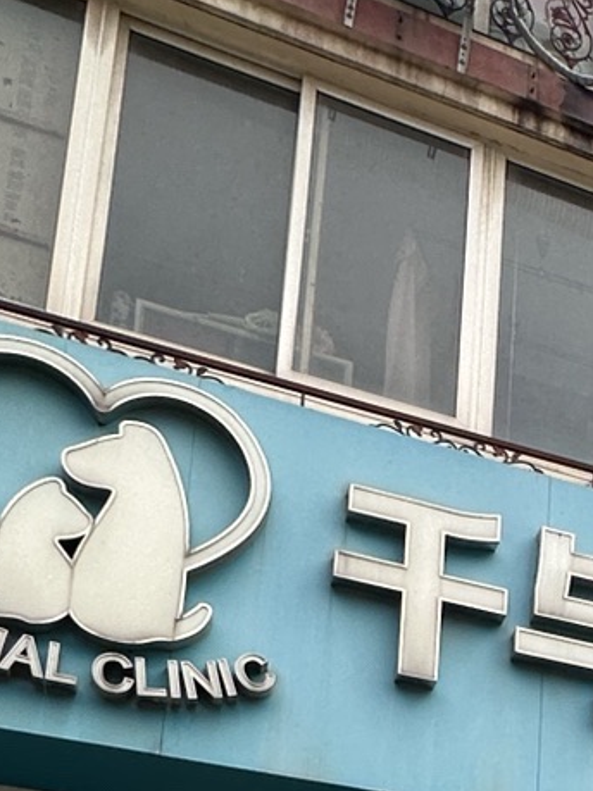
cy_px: 1056
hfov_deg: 21.0
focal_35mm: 61
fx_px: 1394
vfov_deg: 26.4
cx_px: 841
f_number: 2.2
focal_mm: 2.22
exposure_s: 1/612
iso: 40
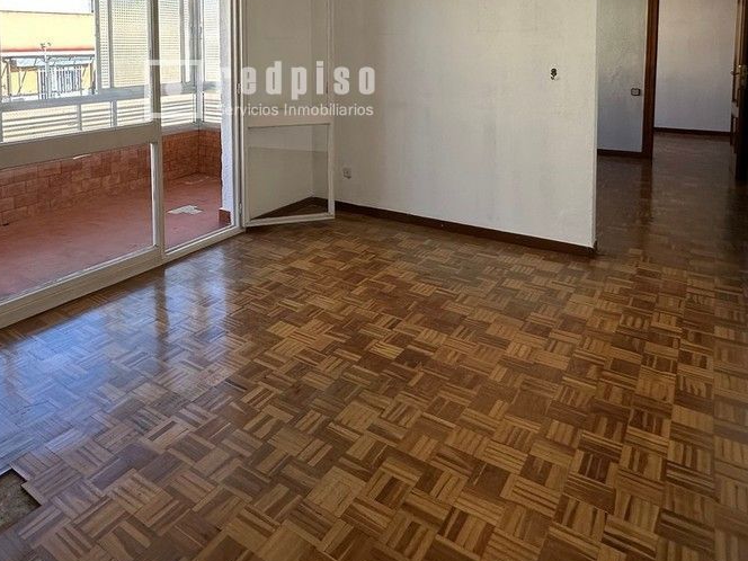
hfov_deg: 64.0
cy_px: 90
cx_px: 261
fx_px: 583
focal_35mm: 27
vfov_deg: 47.7
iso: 40
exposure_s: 1/332
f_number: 2.2
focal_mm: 2.22
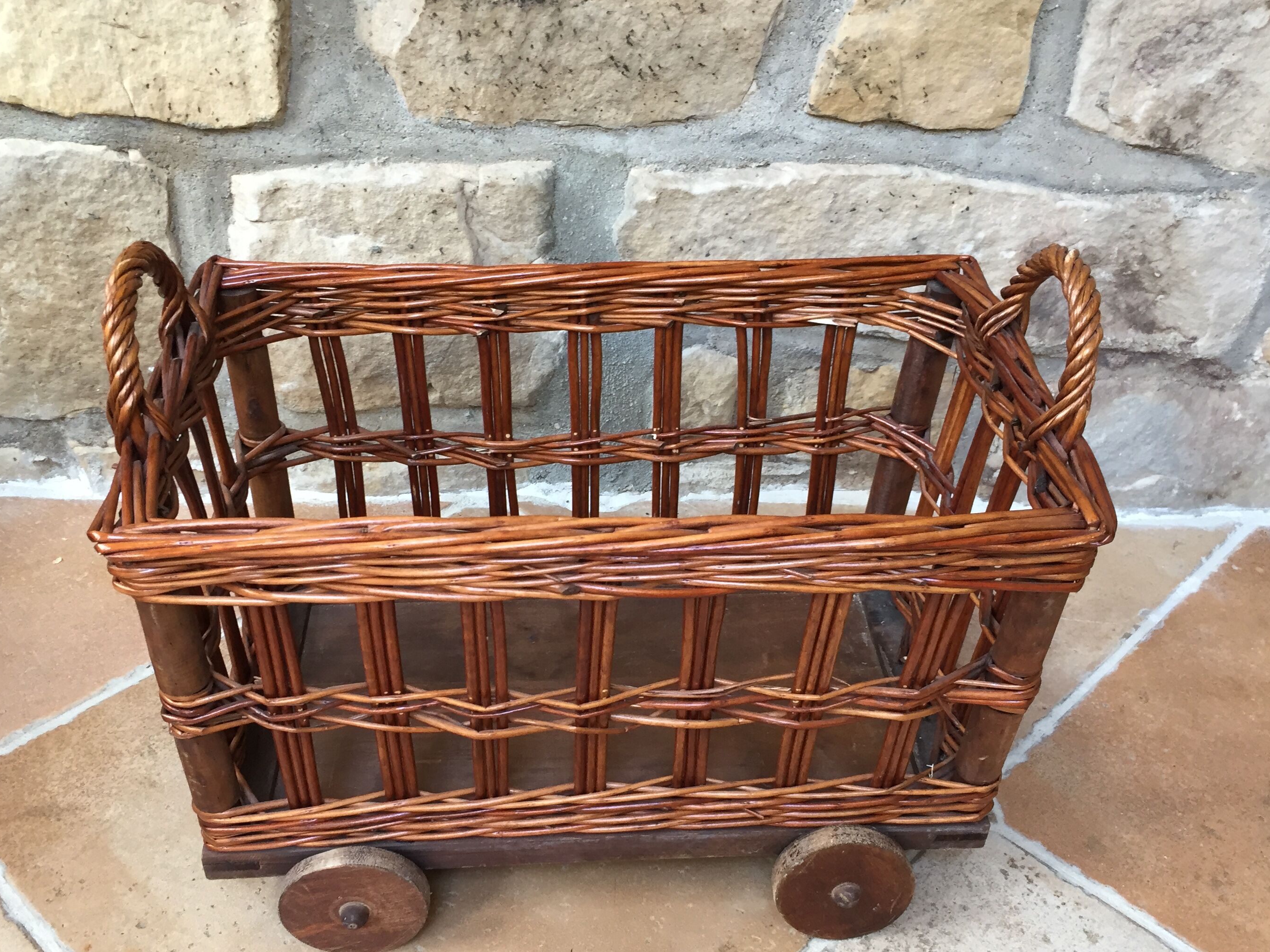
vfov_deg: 40.6
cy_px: 535
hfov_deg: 52.6
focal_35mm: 35
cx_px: 618
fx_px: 1284
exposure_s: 1/33
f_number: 2.2
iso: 100
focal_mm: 4.15
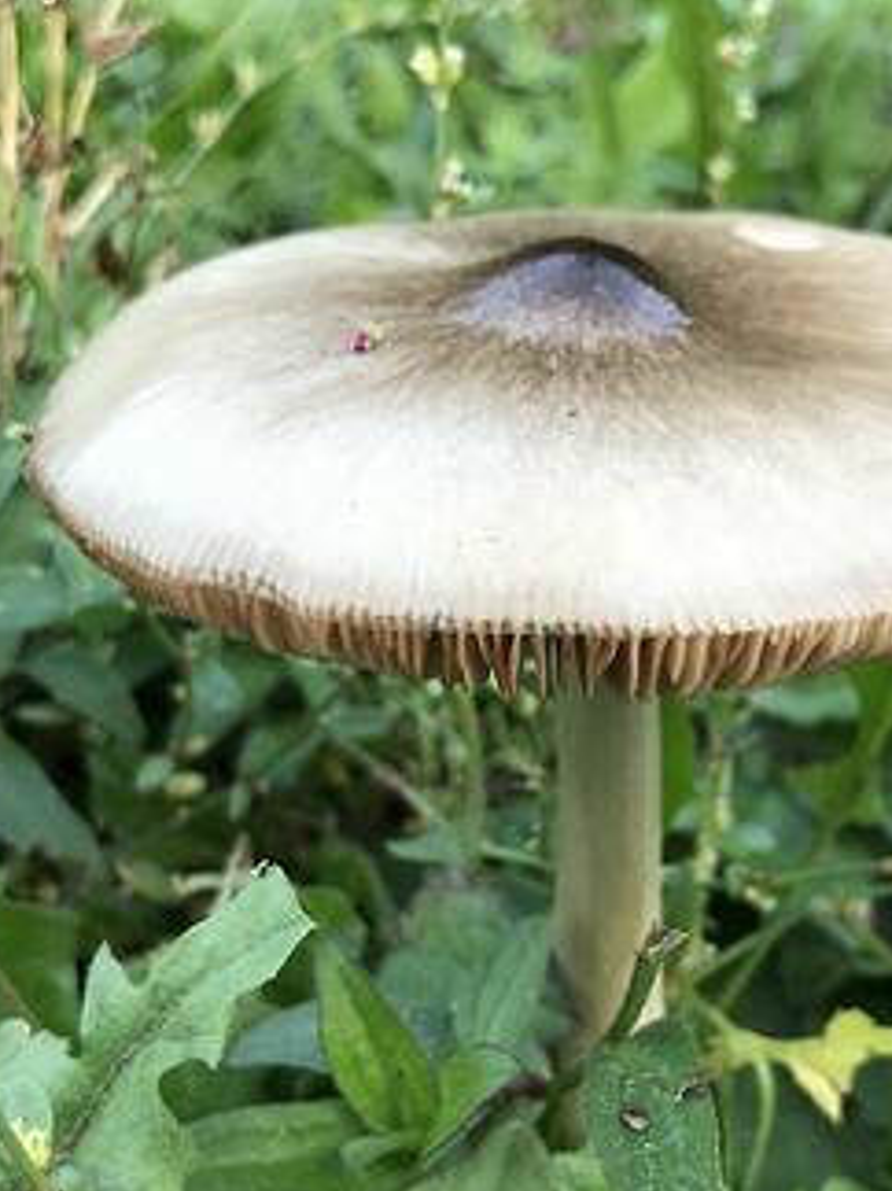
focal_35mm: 52
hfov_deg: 27.9
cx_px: 549
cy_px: 719
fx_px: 1788
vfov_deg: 36.7
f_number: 1.8
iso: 20
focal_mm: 3.99
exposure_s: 1/127
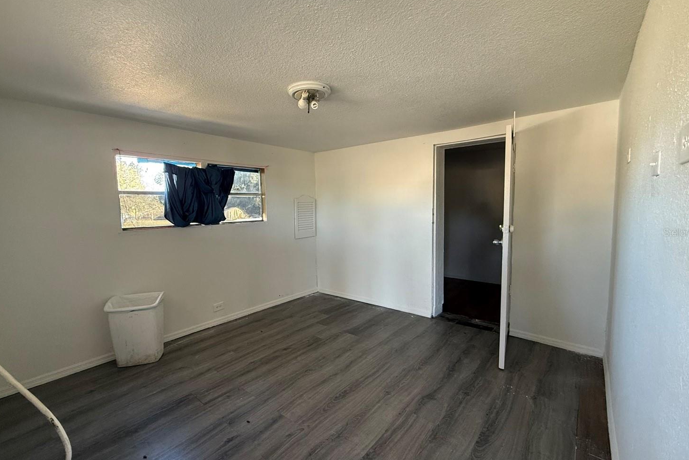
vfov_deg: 73.8
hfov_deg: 96.7
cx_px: 330
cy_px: 232
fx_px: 306
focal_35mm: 16
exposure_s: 1/94
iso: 320
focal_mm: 2.22
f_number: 2.2
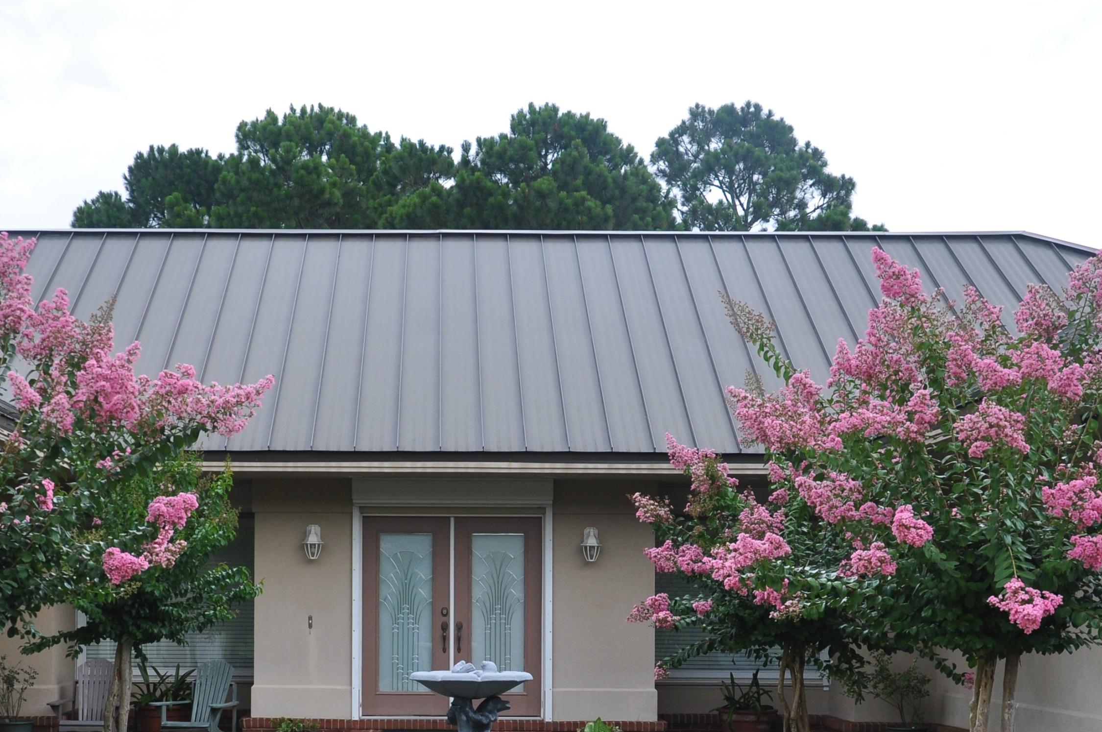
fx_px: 1712
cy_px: 486
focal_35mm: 56
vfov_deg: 24.0
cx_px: 468
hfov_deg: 35.6
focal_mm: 28
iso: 200
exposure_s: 1/80
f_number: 8
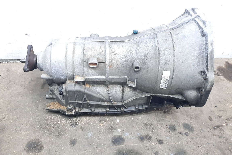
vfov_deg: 47.8
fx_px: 174
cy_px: 68
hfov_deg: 67.4
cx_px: 115
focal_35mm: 27
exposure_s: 1/33
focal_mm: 4.6
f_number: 2
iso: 400
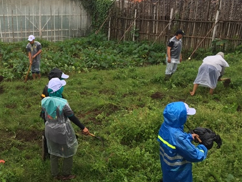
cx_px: 67
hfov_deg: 41.1
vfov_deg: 32.2
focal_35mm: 45
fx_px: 315
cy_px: 95
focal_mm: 4.15
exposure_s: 1/100
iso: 50
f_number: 2.2
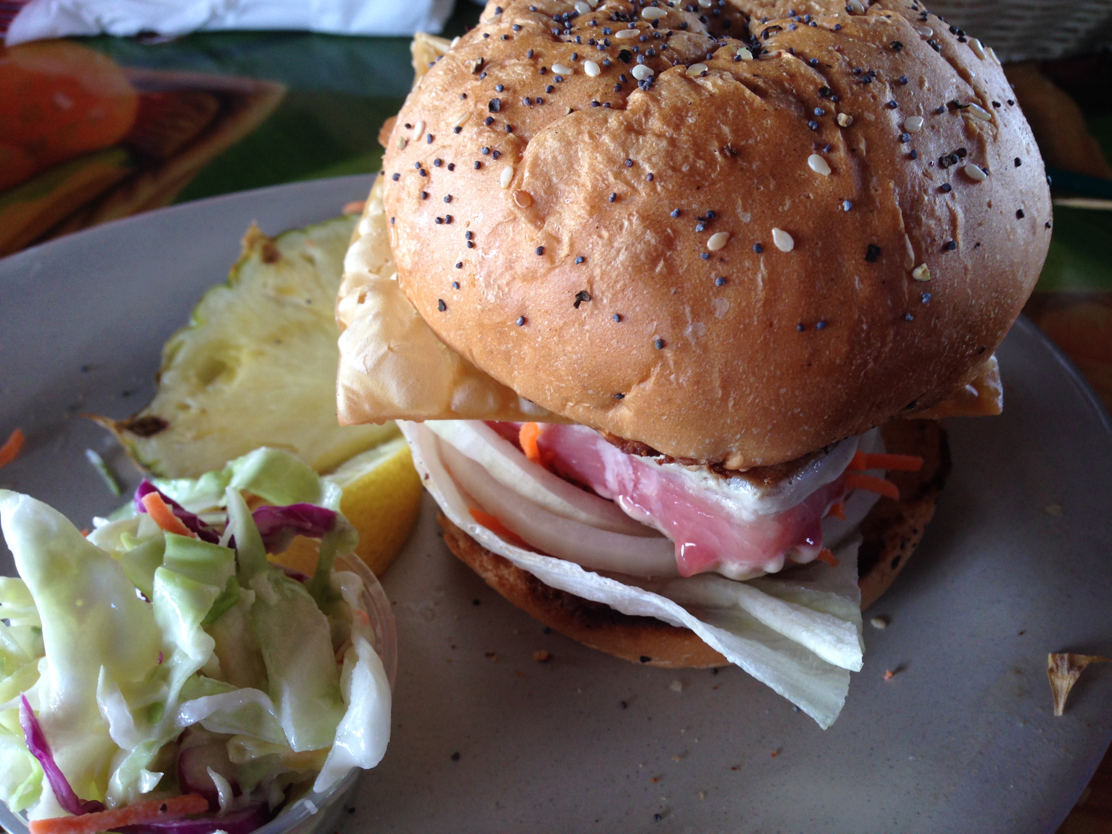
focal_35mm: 33
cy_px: 417
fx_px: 1060
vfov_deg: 42.9
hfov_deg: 55.4
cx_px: 556
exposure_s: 1/40
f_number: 2.4
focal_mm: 4.12
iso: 50
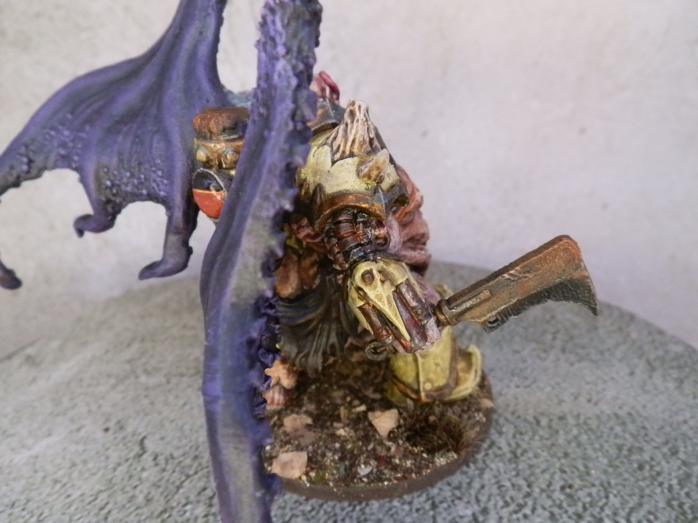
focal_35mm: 28
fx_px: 565
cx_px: 349
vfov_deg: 49.7
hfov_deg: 63.4
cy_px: 262
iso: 400
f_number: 3.1
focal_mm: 5
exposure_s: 1/100
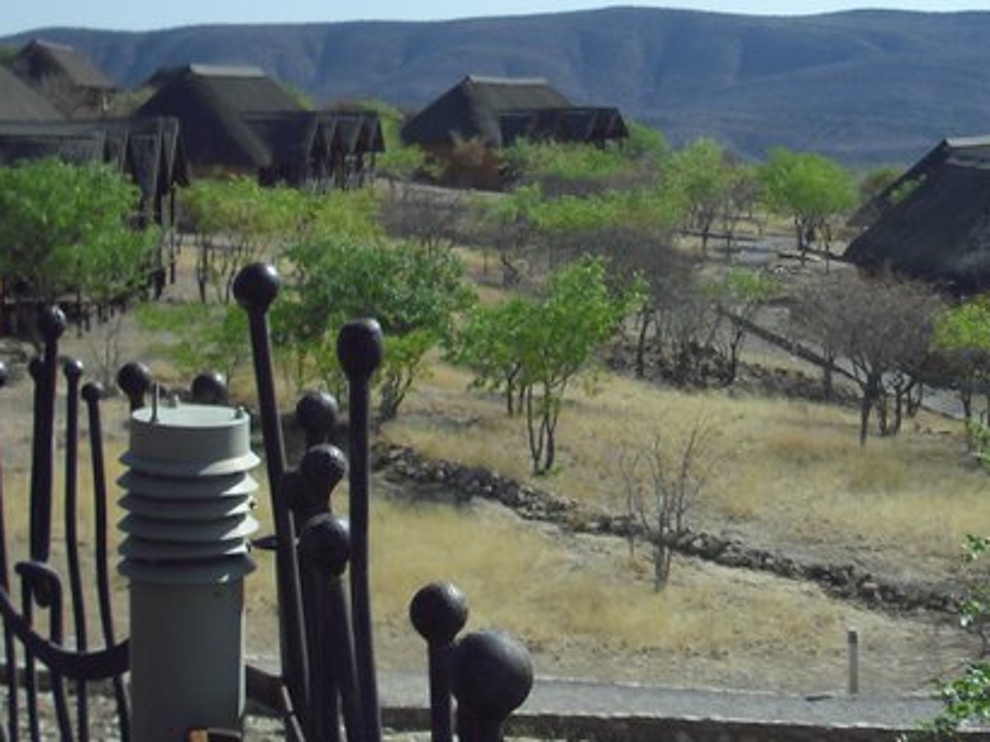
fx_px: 2116
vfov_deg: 19.7
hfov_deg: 25.6
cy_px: 159
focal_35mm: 74
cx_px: 865
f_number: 8
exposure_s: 1/400
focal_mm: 6.2
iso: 100
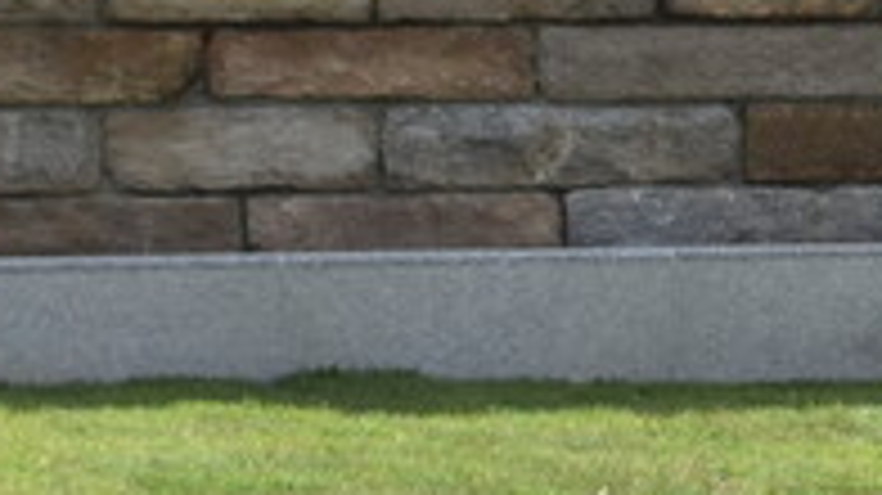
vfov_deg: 2.8
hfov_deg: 5.0
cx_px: 1881
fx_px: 9901
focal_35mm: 424
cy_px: -788
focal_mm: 55
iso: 400
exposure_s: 1/500
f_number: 8
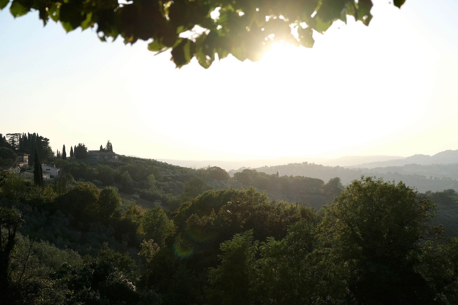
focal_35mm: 51
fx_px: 649
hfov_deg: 38.9
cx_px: 229
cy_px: 152
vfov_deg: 26.5
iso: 200
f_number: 4
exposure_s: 1/1300
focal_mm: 34.3
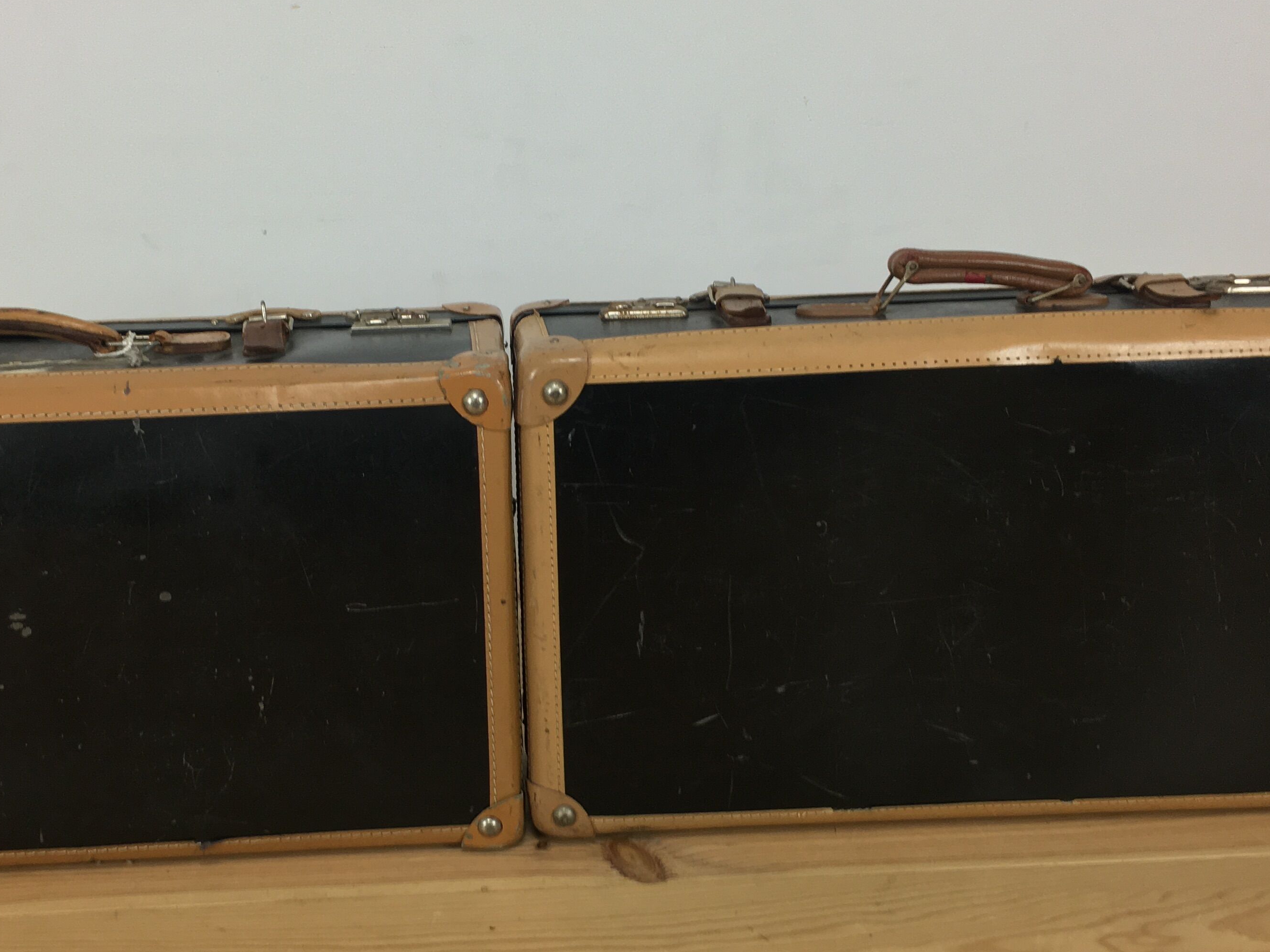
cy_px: 566
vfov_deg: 32.8
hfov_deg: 42.8
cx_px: 524
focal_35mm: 44
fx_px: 1614
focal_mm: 4.15
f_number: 2.2
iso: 50
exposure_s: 1/33
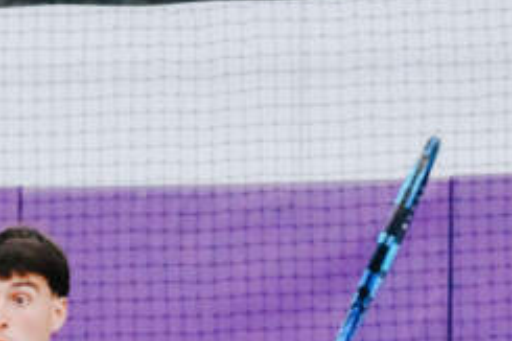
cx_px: 29
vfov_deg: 2.8
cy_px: 639
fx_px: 6950
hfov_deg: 4.2
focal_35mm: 489
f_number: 4.8
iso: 7200
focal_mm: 78
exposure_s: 1/500
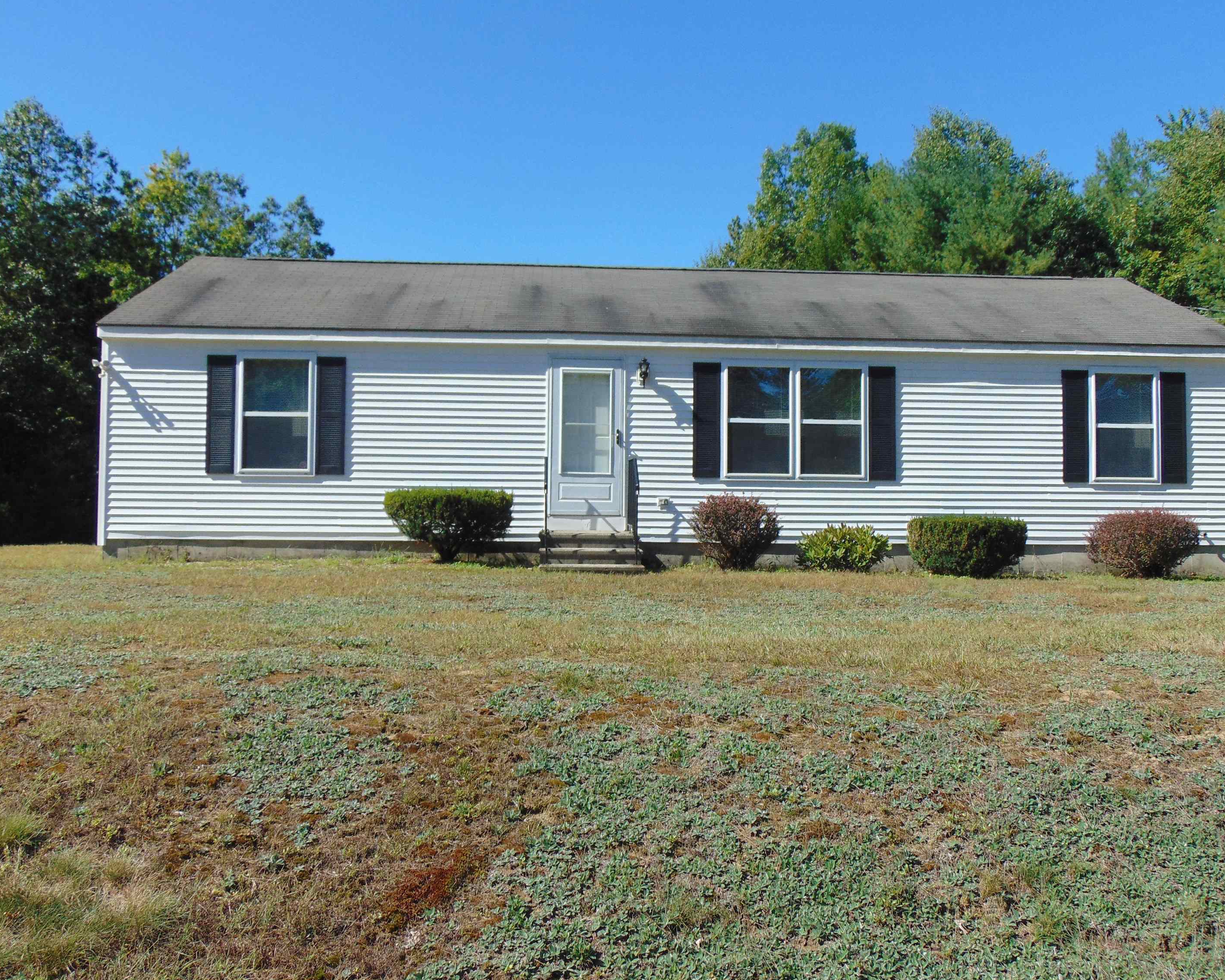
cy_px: 489
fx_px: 1269
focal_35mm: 35
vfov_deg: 42.2
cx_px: 657
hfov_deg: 51.5
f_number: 8.2
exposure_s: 1/160
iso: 80
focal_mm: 5.8
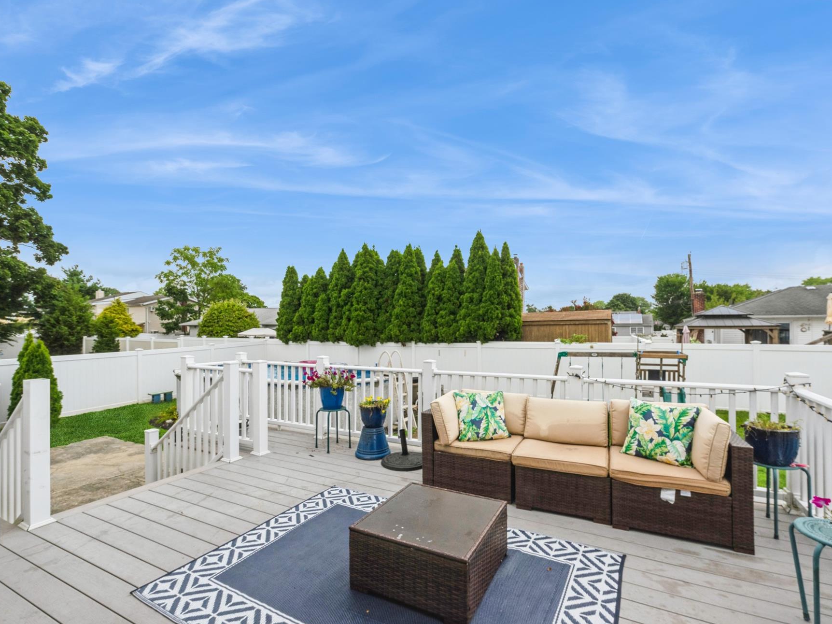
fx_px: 385
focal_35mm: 16
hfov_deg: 94.5
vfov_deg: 78.1
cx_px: 421
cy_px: 313
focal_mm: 14
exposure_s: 1/640
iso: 400
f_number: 11
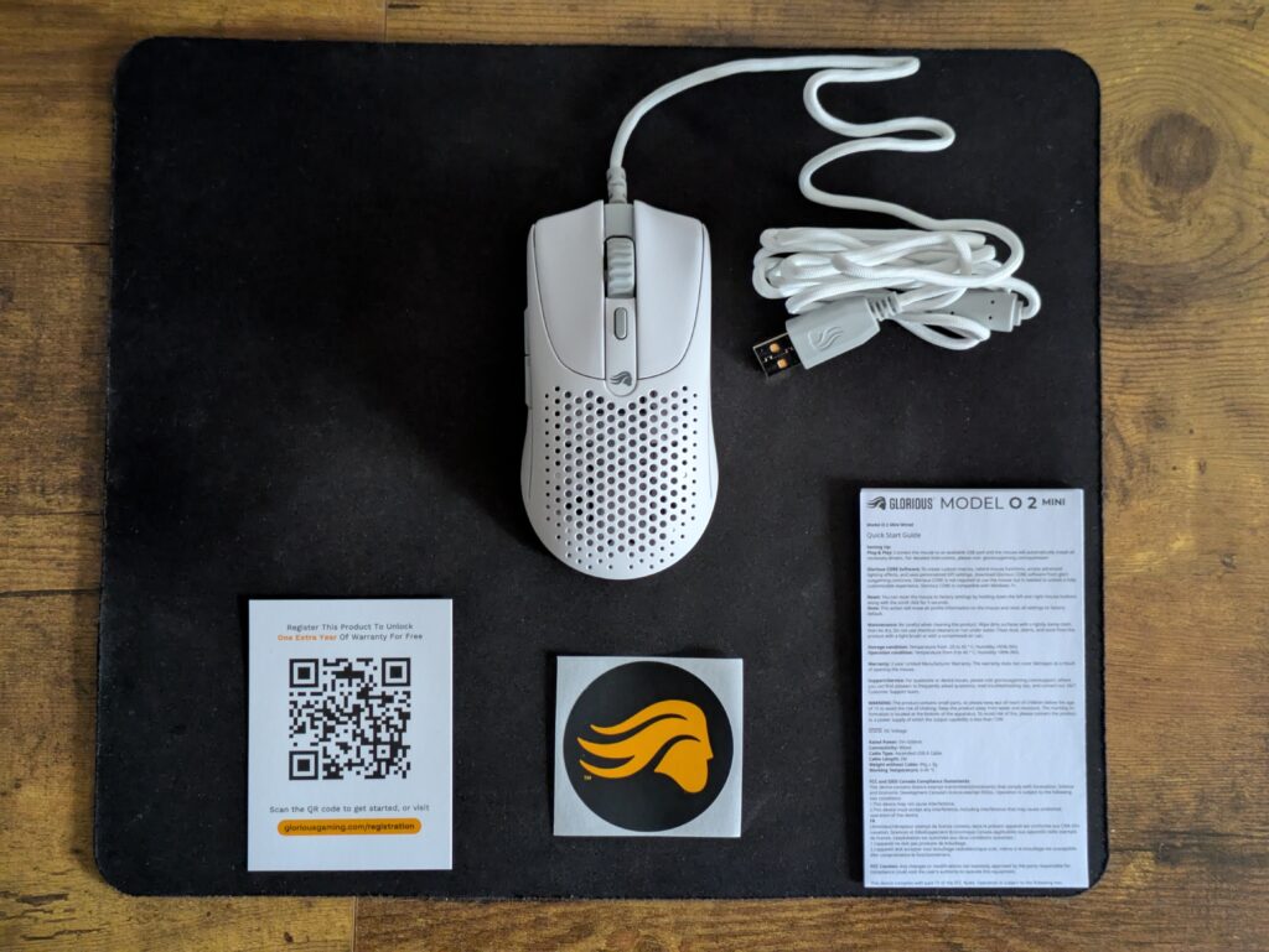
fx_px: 1871
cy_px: 476
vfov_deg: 28.6
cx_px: 634
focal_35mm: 51
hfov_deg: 37.5
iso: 467
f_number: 1.89
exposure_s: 1/25
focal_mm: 5.43
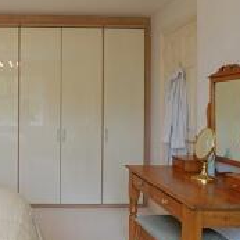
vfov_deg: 47.2
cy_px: 124
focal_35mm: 35
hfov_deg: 43.5
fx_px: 275
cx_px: 28
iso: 400
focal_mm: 10
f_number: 4
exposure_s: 1/160
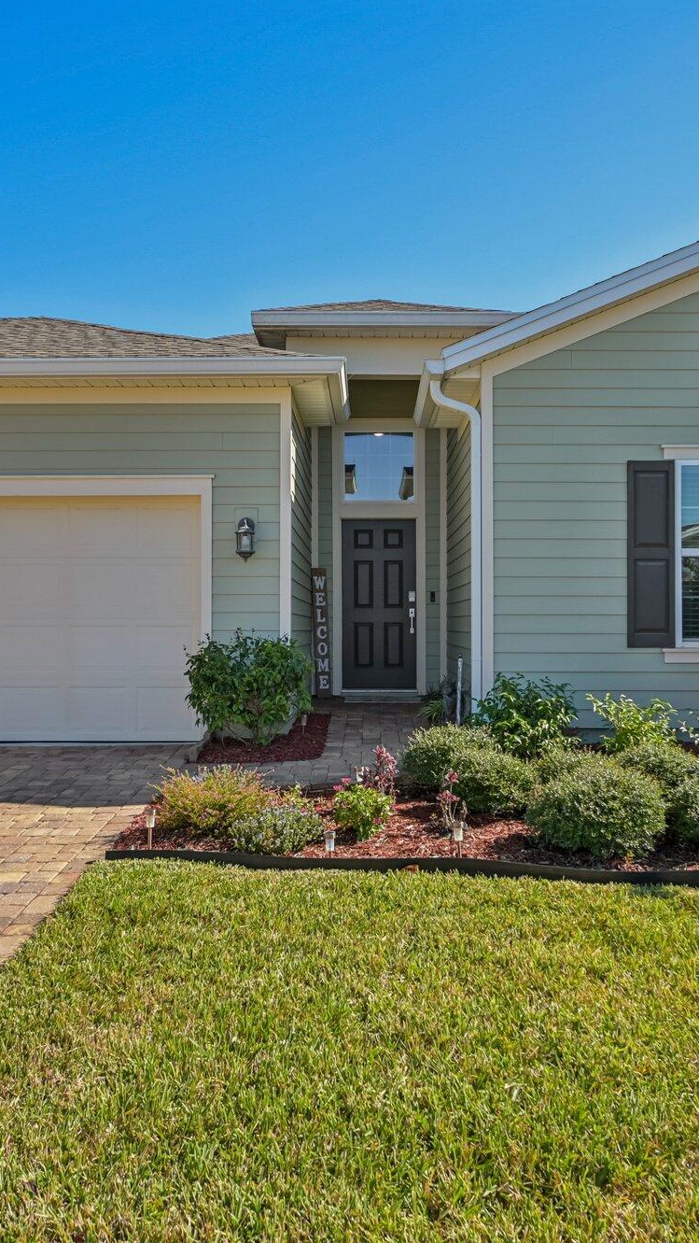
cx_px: 369
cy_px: 617
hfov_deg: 40.2
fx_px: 955
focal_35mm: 29
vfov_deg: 66.1
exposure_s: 1/125
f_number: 8
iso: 100
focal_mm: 18
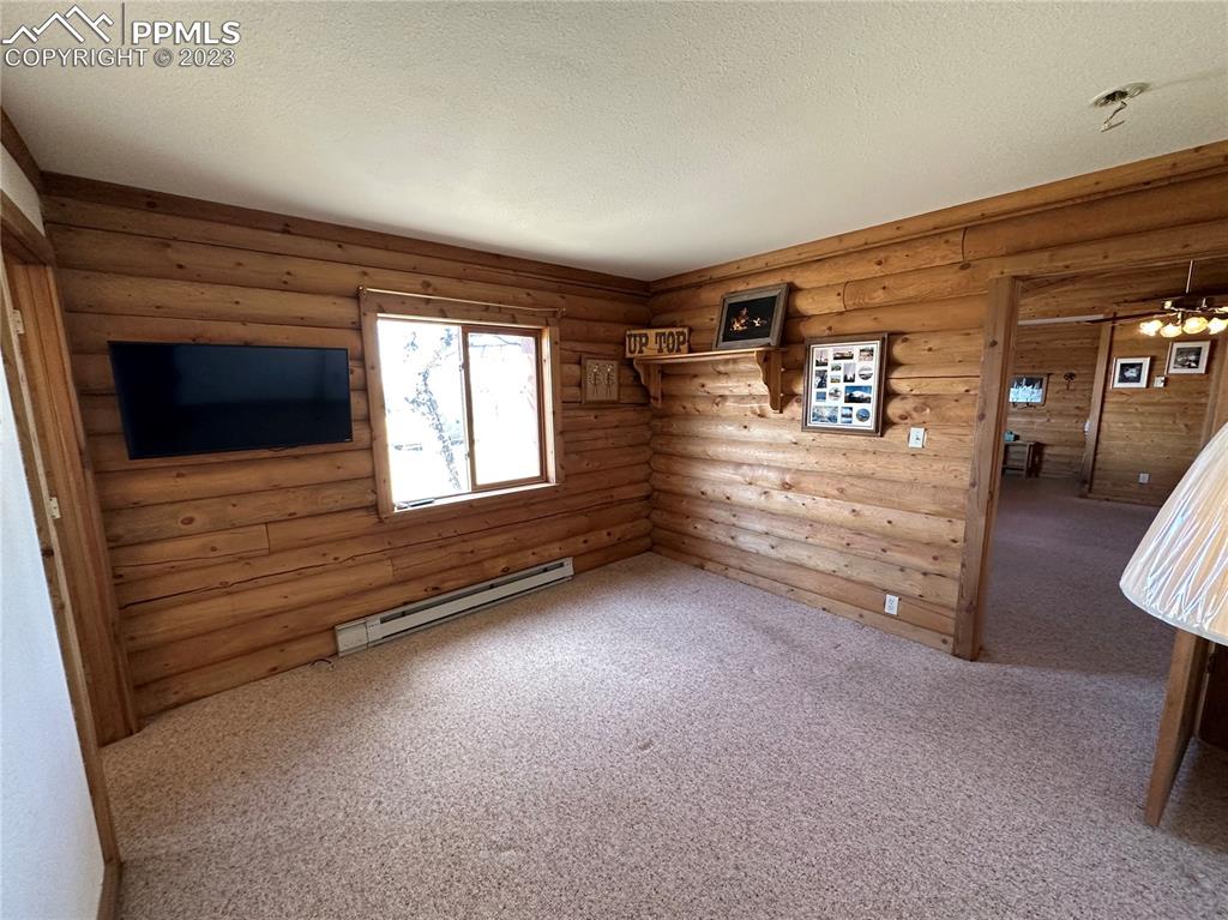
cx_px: 614
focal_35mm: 14
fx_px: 496
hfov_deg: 102.1
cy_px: 460
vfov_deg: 85.6
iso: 250
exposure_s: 1/120
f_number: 2.2
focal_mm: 2.22
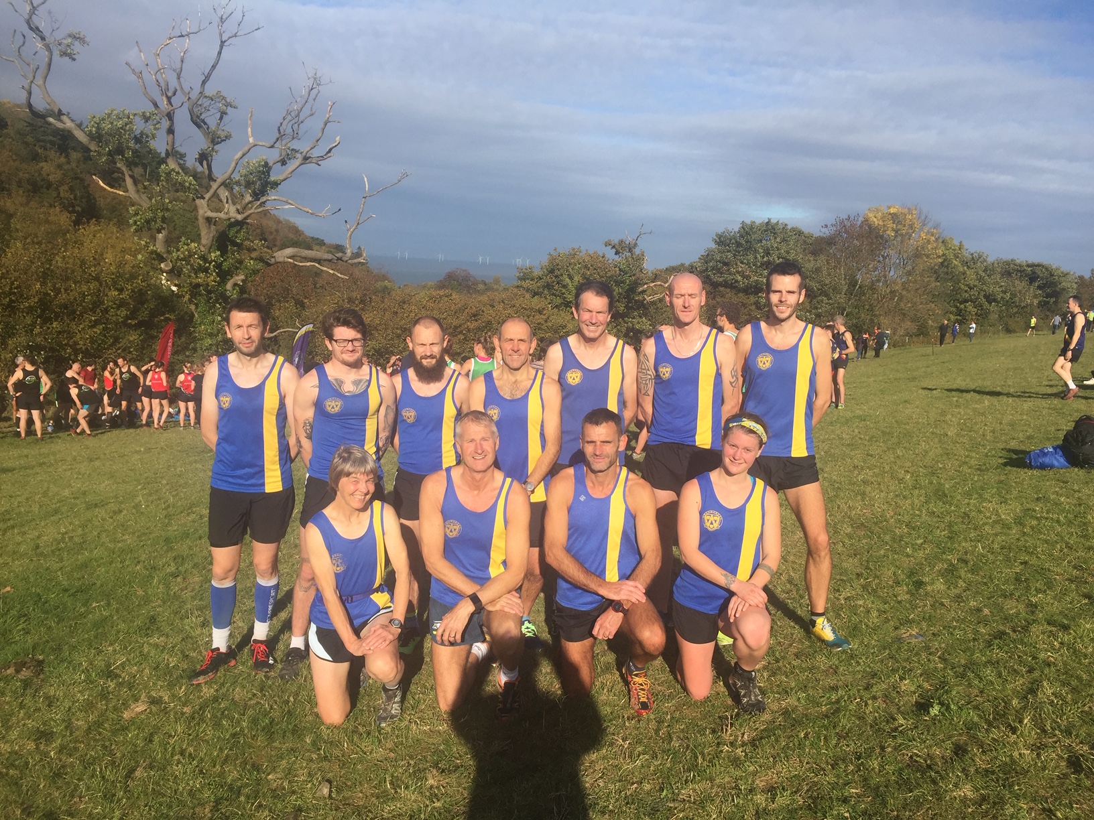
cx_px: 547
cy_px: 410
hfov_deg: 61.7
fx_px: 917
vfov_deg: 48.2
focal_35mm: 29
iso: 32
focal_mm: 4.15
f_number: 2.2
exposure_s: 1/2198
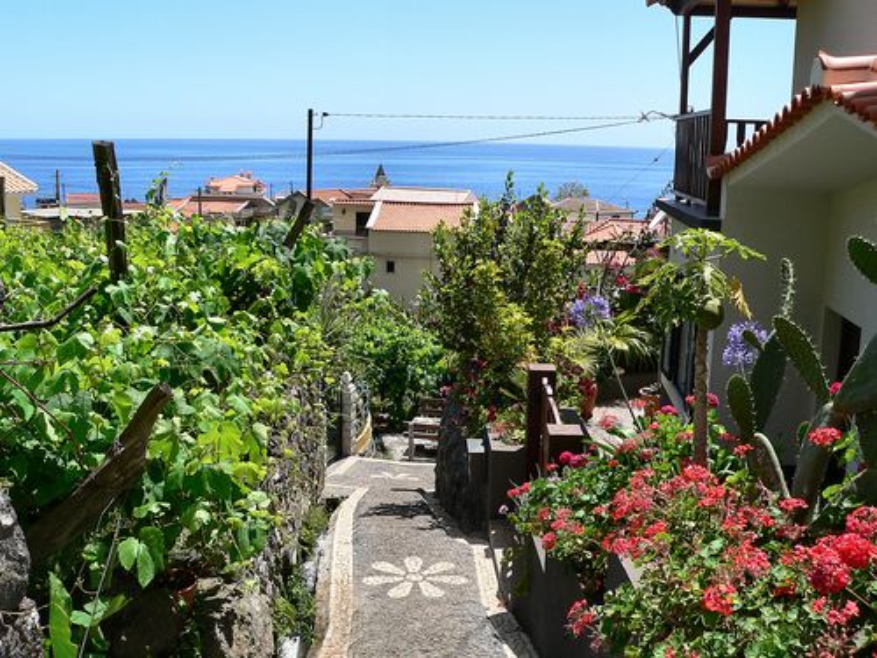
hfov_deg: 51.4
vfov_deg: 39.7
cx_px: 438
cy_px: 329
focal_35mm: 36
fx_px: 912
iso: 80
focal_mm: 6
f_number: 4.6
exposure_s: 1/500
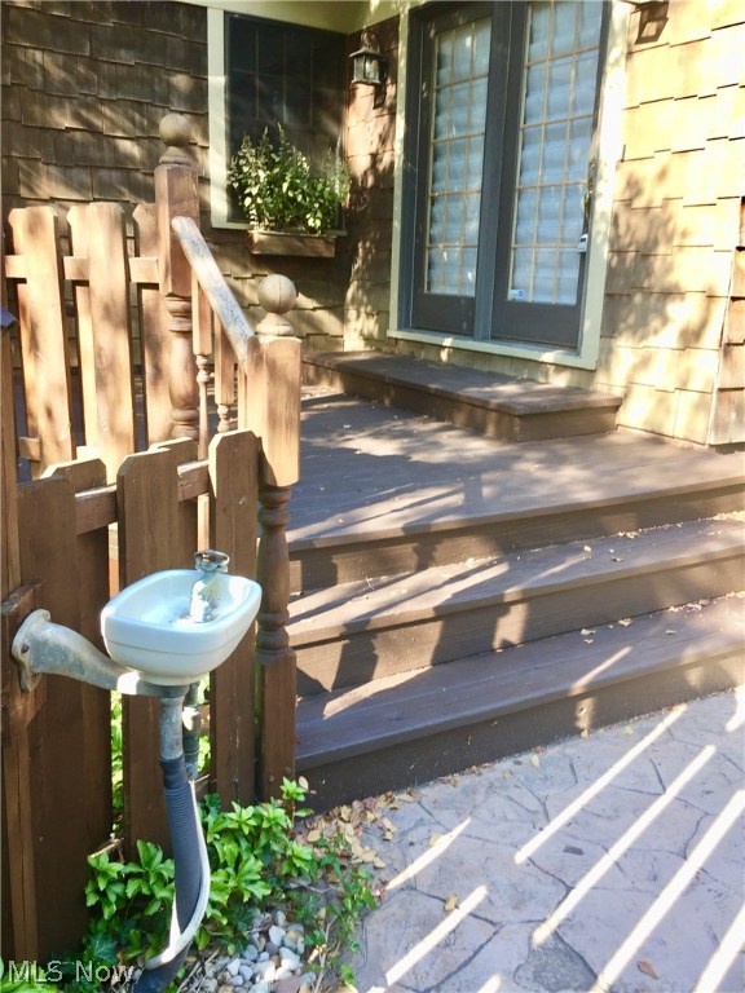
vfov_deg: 61.7
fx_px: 832
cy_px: 496
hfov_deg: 48.2
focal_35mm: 29
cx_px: 372
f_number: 2.2
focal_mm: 4.15
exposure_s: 1/120
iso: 32
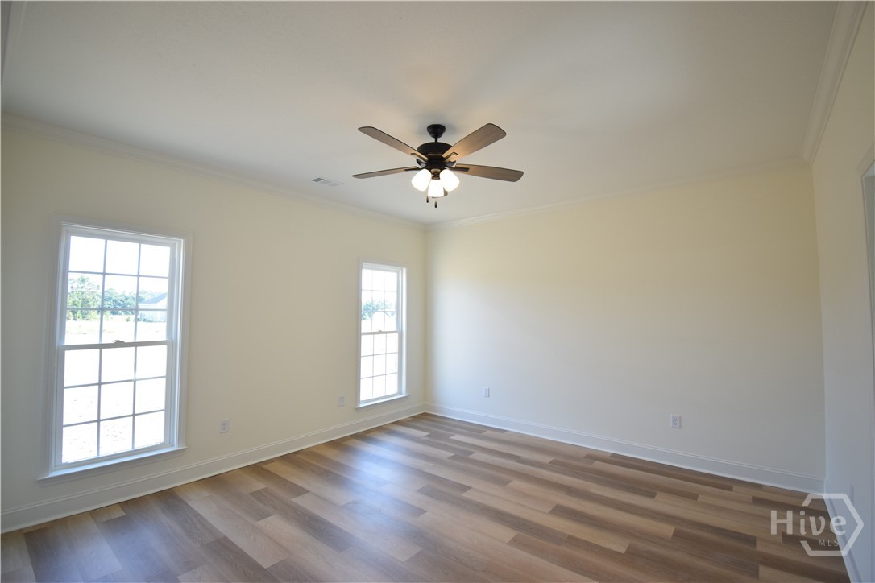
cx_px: 438
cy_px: 292
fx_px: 365
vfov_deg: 77.3
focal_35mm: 15
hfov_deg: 100.4
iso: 500
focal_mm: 10
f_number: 4.5
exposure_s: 1/125
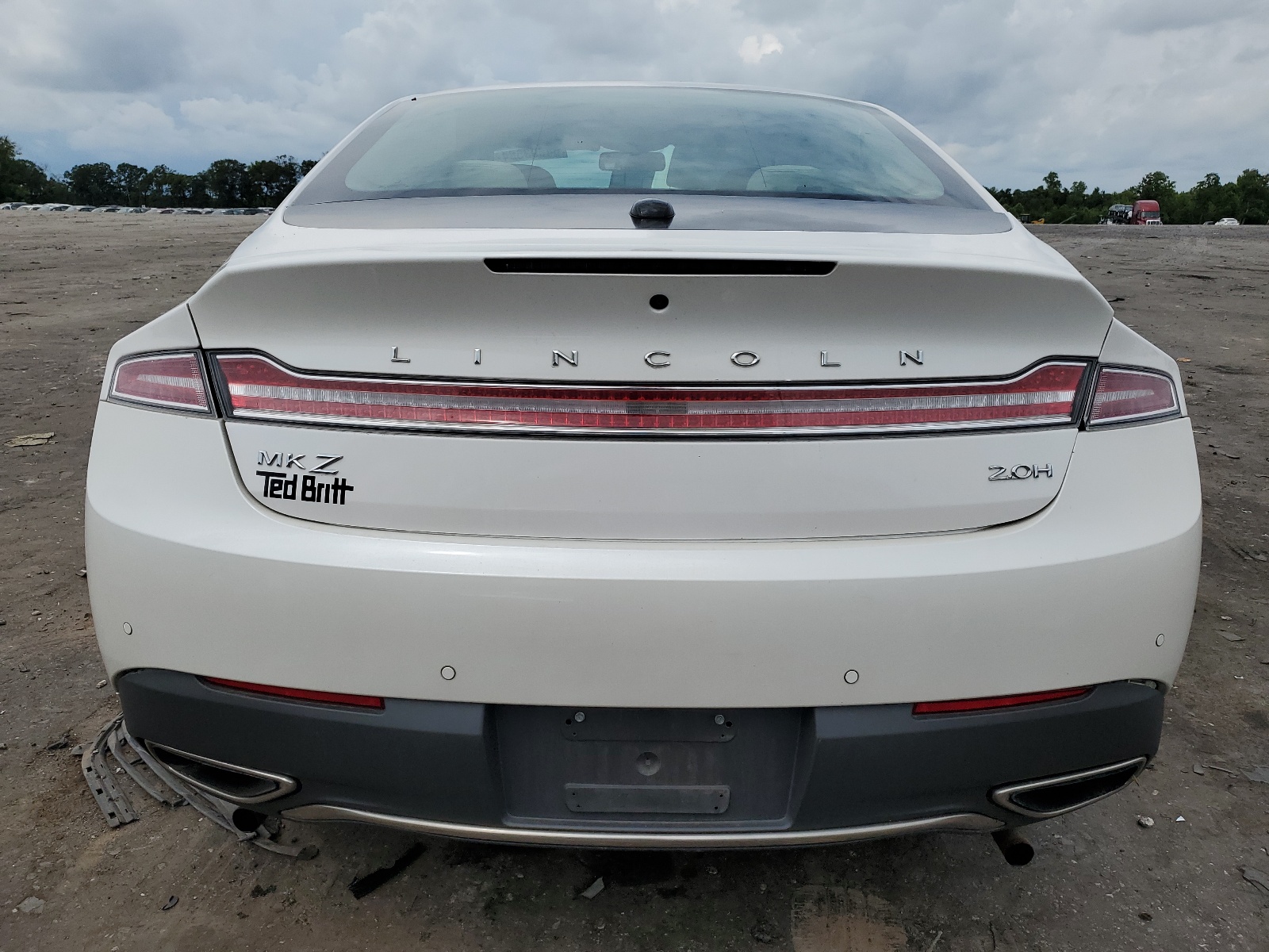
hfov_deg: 67.3
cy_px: 476
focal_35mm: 26
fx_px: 953
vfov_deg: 53.1
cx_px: 634
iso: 50
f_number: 1.5
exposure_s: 1/10000
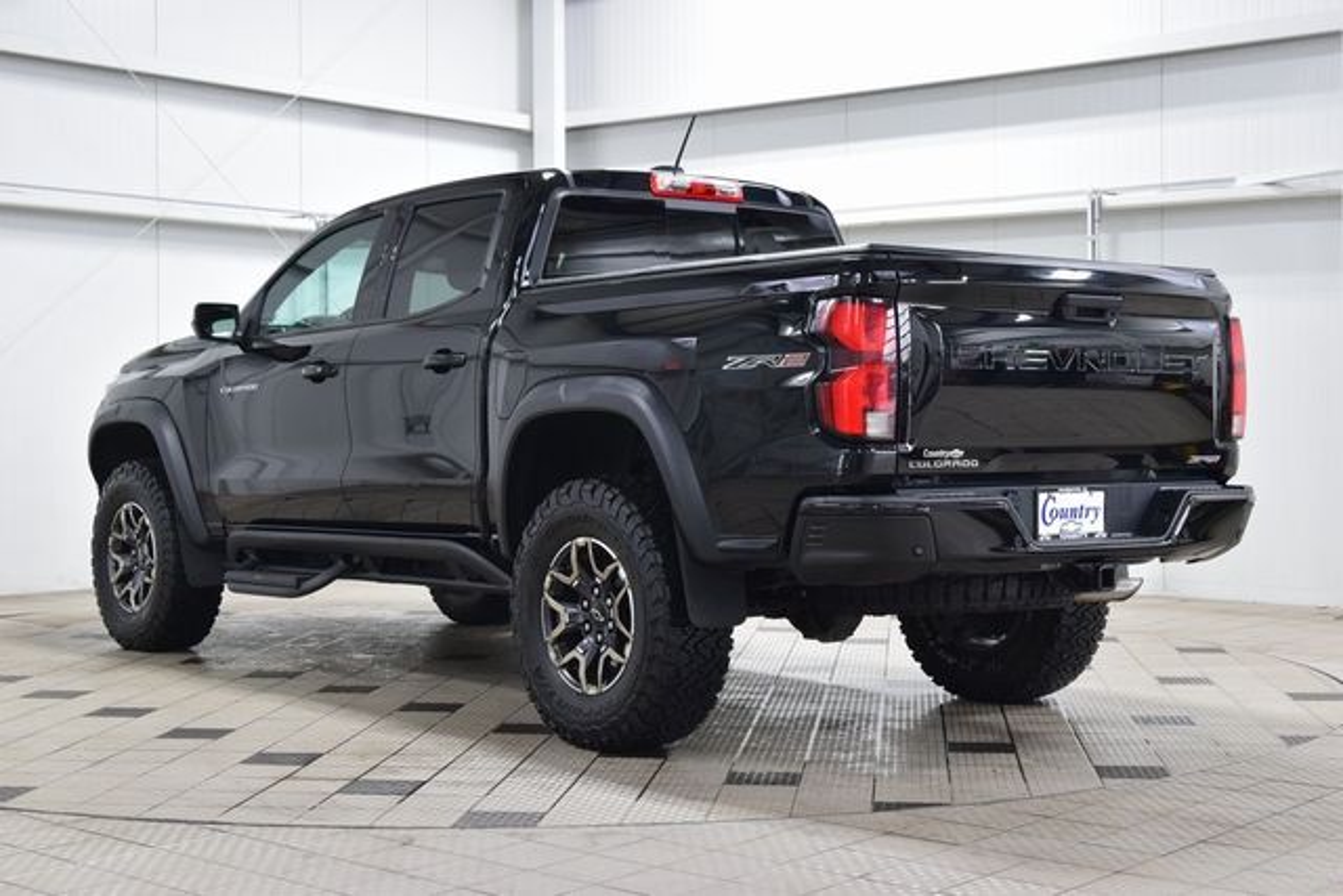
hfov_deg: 36.9
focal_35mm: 54
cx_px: 672
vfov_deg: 25.1
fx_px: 2015
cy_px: 448
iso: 640
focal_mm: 36
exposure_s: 1/15
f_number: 6.3
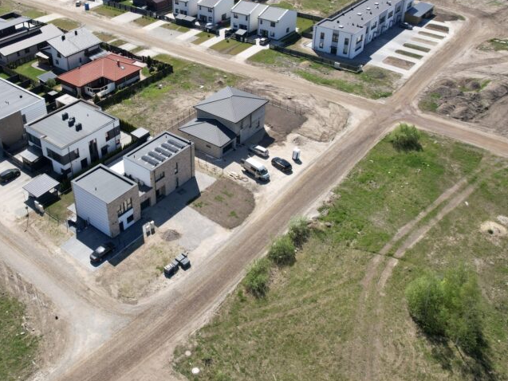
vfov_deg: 41.2
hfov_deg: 52.7
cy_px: 122
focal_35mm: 34
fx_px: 499
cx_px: 163
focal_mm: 8.38
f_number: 2.8
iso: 100
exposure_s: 1/1250
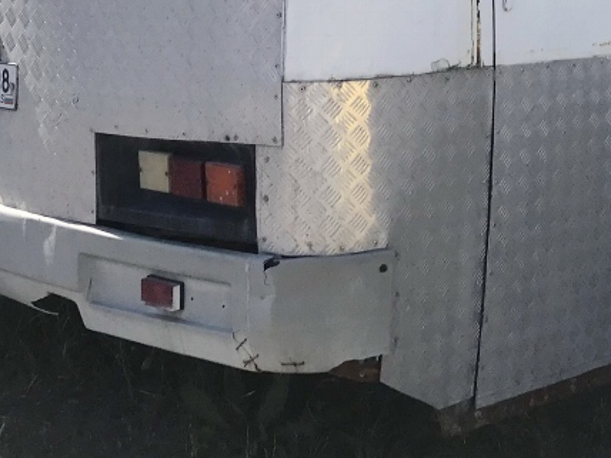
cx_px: 581
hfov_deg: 22.3
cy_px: -125
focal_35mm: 85
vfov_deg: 16.5
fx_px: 1500
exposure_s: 1/2128
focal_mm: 3.99
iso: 20
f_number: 1.8
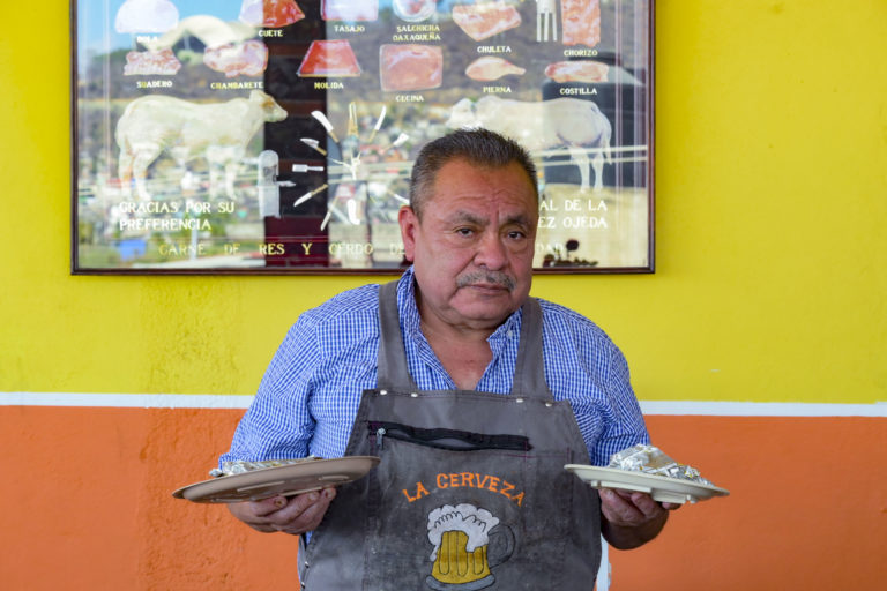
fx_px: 2772
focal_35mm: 112
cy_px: 296
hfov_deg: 18.2
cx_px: 444
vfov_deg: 12.2
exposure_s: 1/125
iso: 1600
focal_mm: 75
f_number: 10
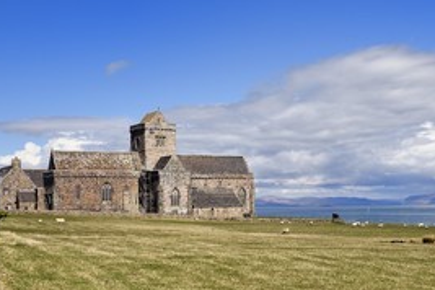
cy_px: 187
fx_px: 797
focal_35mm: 66
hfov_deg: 30.2
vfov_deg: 20.6
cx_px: 297
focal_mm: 42
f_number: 14
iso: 200
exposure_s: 1/320
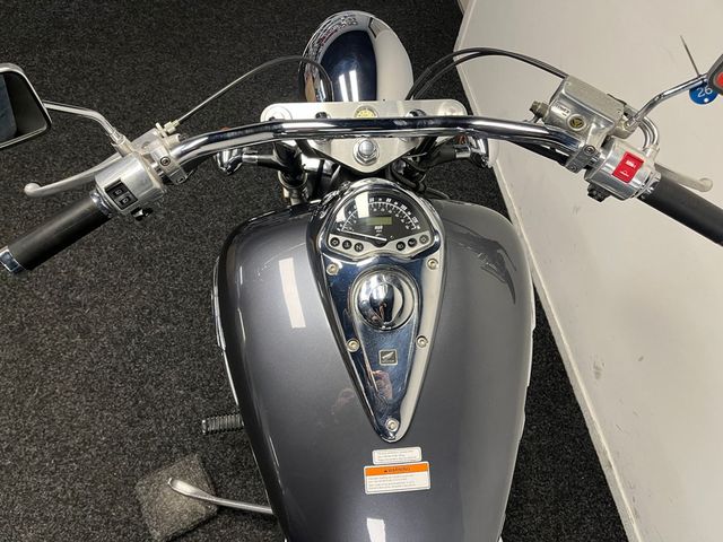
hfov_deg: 67.3
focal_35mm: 26
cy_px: 271
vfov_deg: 53.1
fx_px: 543
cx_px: 362
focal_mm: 5.1
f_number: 1.6
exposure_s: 1/50
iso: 125
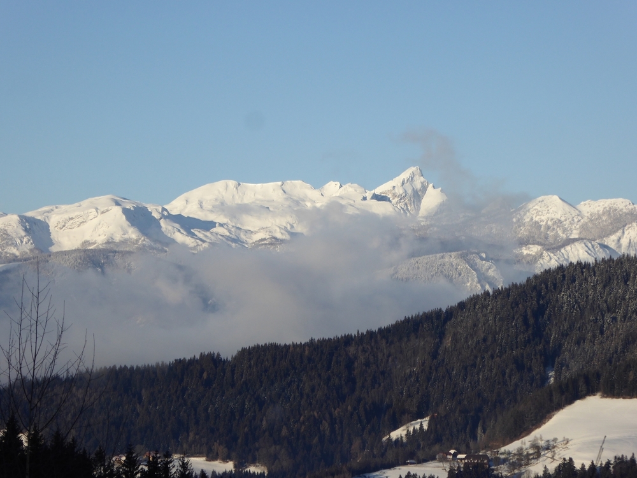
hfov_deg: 11.8
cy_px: 239
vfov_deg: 8.8
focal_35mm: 168
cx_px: 318
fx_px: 3092
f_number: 5.4
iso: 100
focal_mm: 27.1
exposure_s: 1/500
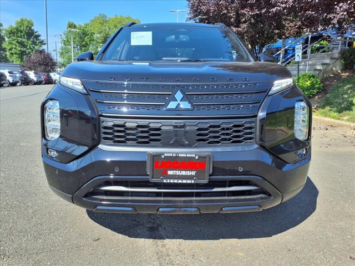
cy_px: 133
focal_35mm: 27
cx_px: 178
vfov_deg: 51.4
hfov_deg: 65.3
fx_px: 277
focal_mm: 3.58
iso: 40
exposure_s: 1/1111
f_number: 1.9
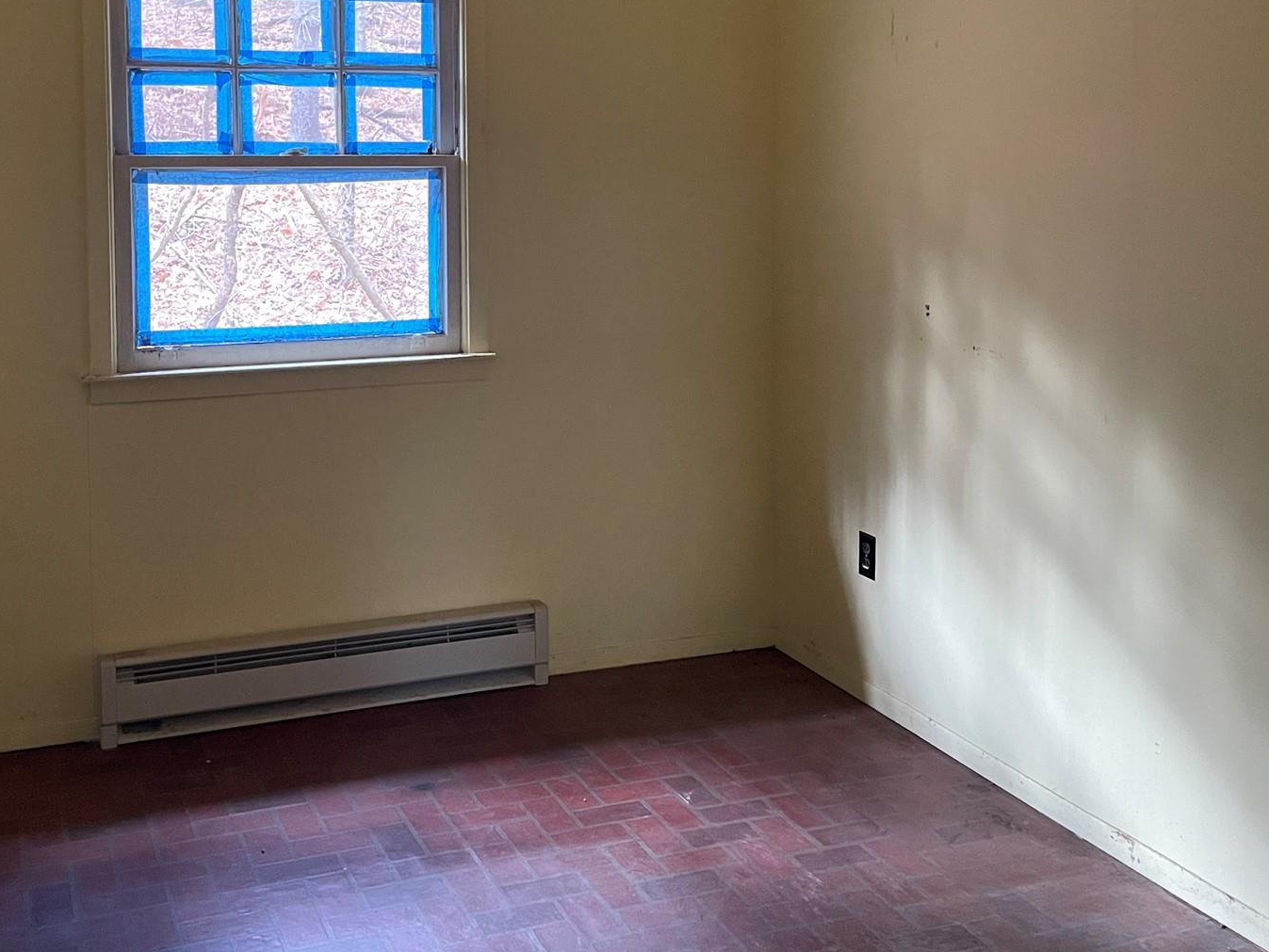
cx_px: 499
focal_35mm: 38
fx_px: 1393
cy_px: 247
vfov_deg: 36.9
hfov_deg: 48.6
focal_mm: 5.1
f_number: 1.6
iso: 500
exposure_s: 1/43
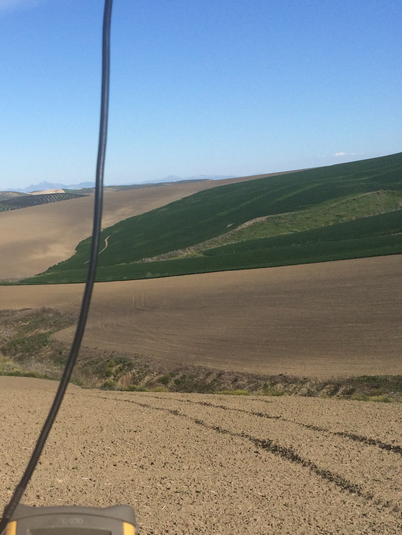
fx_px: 774
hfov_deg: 28.3
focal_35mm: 50
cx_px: 66
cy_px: 347
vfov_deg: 37.9
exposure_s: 1/2564
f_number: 2.2
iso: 32
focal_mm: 4.15
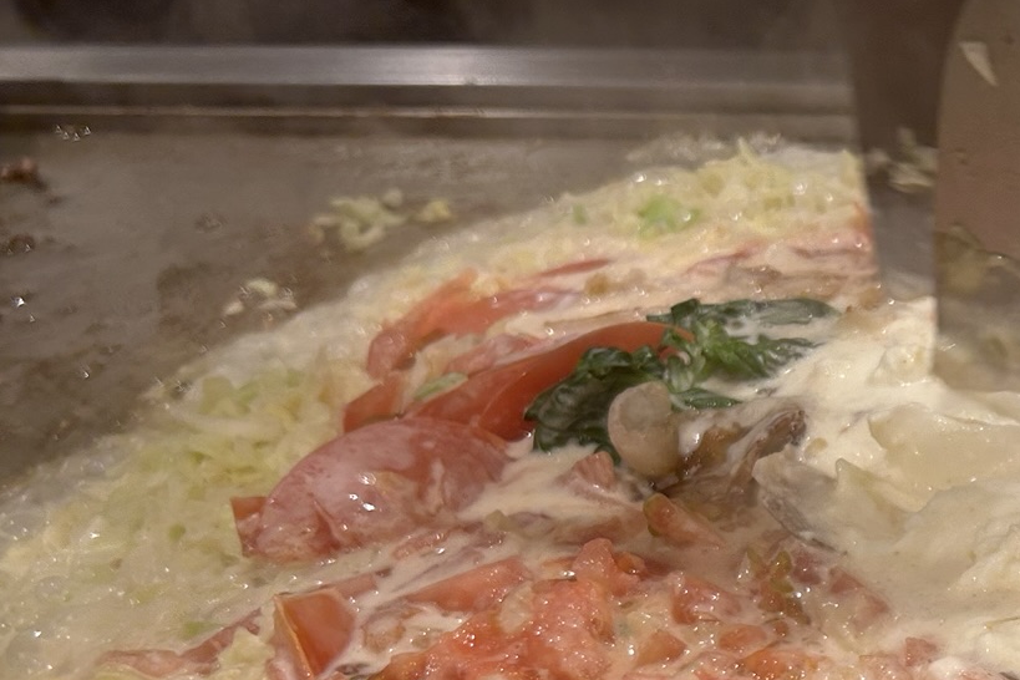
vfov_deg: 20.2
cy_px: 629
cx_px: 1076
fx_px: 1870
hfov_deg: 28.2
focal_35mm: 66
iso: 64
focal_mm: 5.7
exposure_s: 1/50
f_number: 1.5
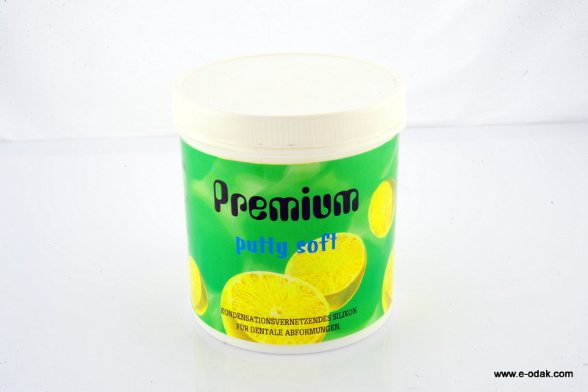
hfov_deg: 33.4
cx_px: 294
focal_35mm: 60
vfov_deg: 22.6
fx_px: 980
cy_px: 196
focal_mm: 60
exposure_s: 1/100
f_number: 36
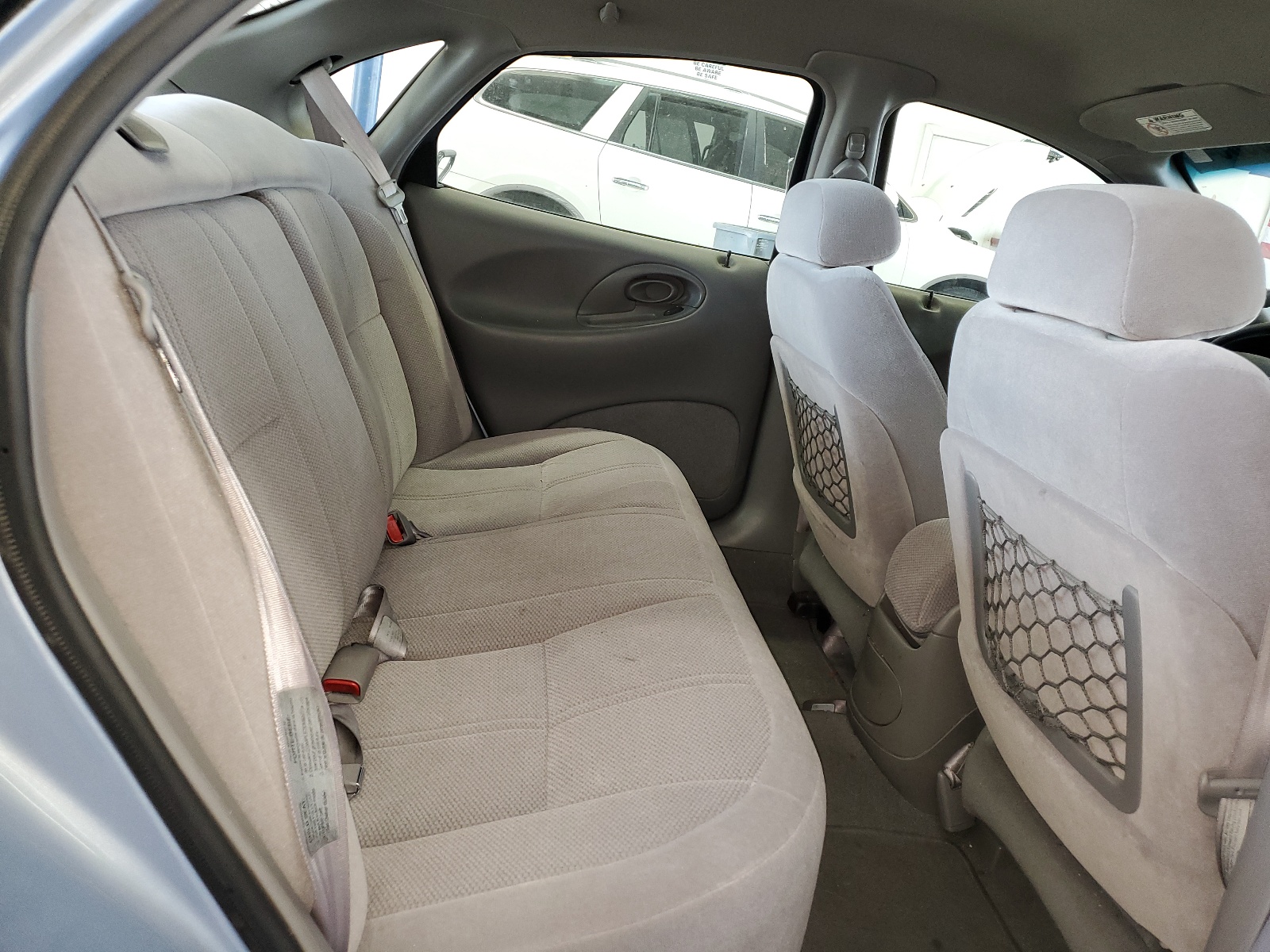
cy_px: 476
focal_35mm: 26
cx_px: 635
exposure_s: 1/60.2
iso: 107
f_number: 1.5
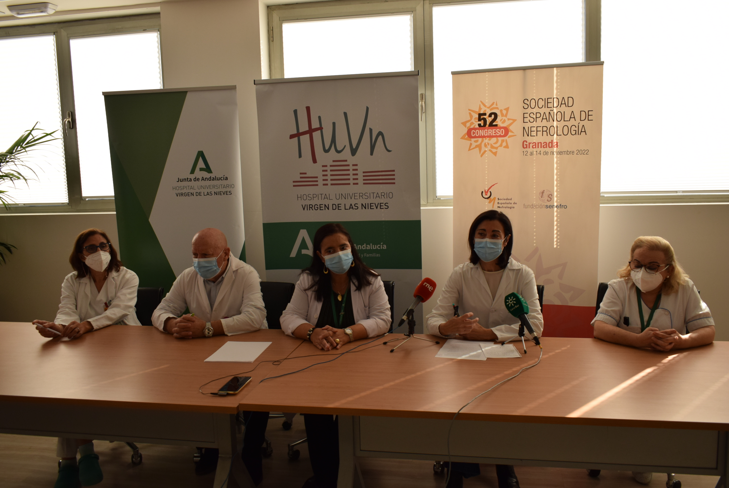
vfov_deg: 41.8
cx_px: 364
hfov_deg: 59.5
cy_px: 244
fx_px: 638
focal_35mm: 32
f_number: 5.6
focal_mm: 21
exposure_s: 1/125
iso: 400
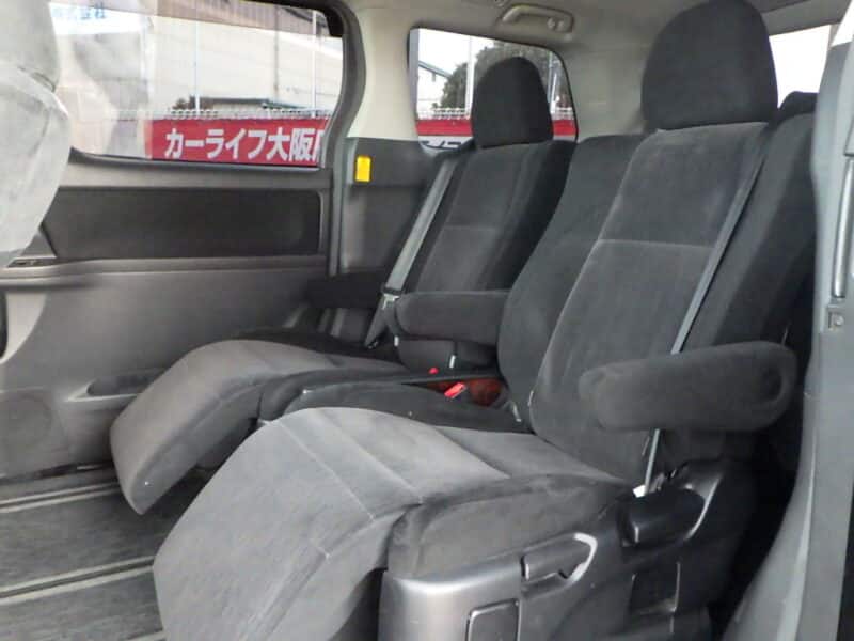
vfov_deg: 49.7
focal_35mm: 28
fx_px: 691
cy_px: 320
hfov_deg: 63.4
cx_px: 427
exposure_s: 1/45
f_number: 3.5
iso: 1600
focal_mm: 5
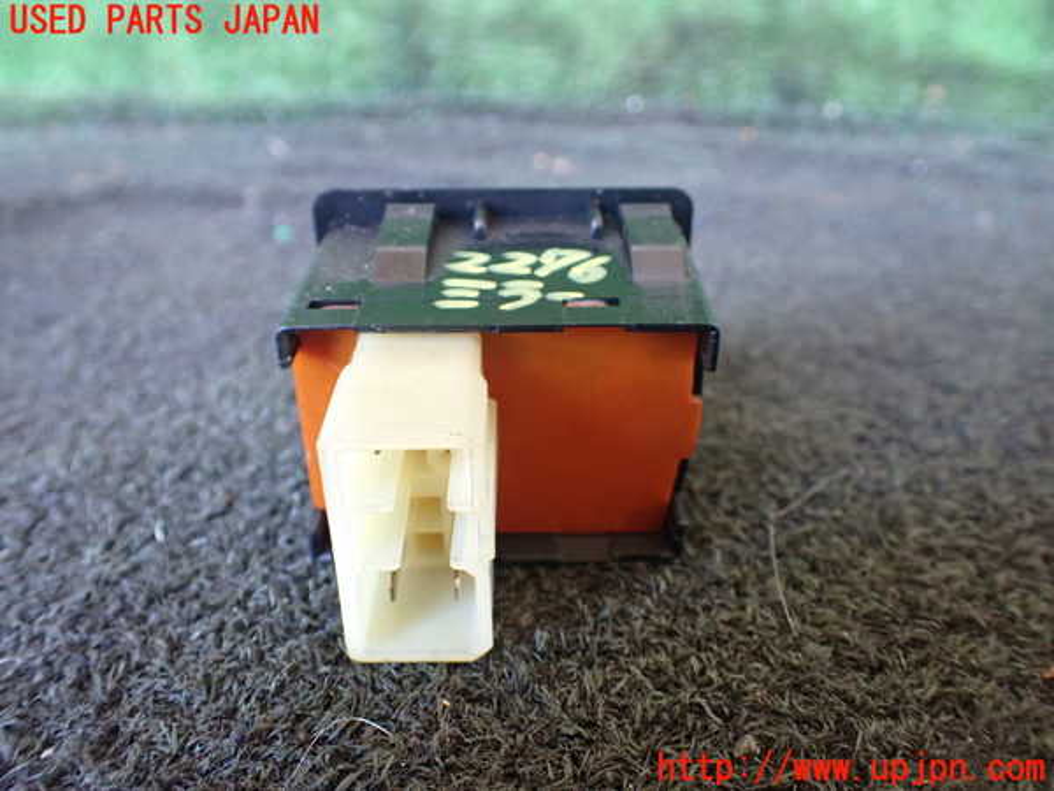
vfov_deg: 46.8
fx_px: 913
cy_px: 396
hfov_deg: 60.0
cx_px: 527
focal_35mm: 30
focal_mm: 5.4
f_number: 2.3
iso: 800
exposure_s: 1/40
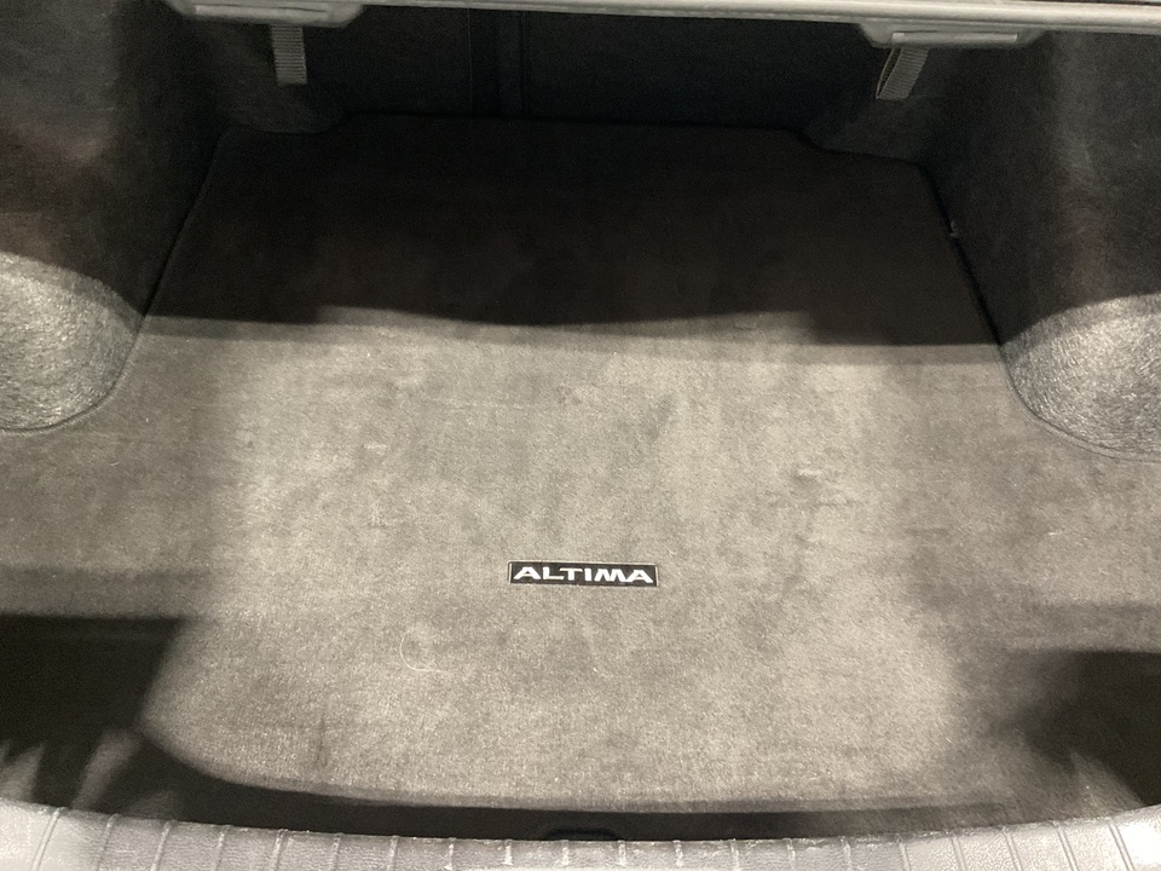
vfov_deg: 48.2
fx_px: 973
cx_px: 580
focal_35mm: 29
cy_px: 436
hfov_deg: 61.7
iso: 400
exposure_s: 1/25
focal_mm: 3
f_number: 1.8
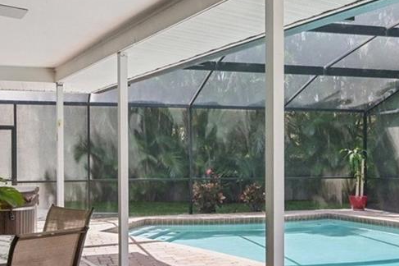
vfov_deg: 29.2
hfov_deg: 42.8
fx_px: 509
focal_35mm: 46
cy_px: 152
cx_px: 197
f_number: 8
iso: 400
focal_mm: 14
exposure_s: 1/250
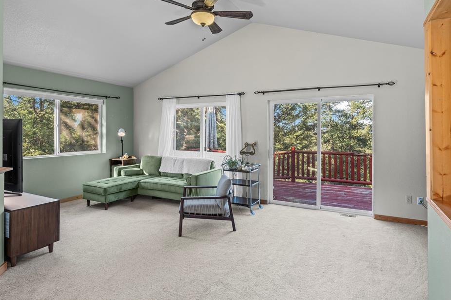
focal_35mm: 20
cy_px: 137
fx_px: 256
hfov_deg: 82.6
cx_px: 242
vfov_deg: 60.7
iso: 800
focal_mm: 18.4
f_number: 8
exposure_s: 1/6
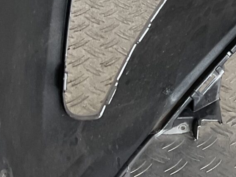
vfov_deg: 11.2
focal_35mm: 130
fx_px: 886
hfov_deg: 14.0
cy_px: -19
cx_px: 377
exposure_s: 1/100
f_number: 1.8
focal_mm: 3
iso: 32
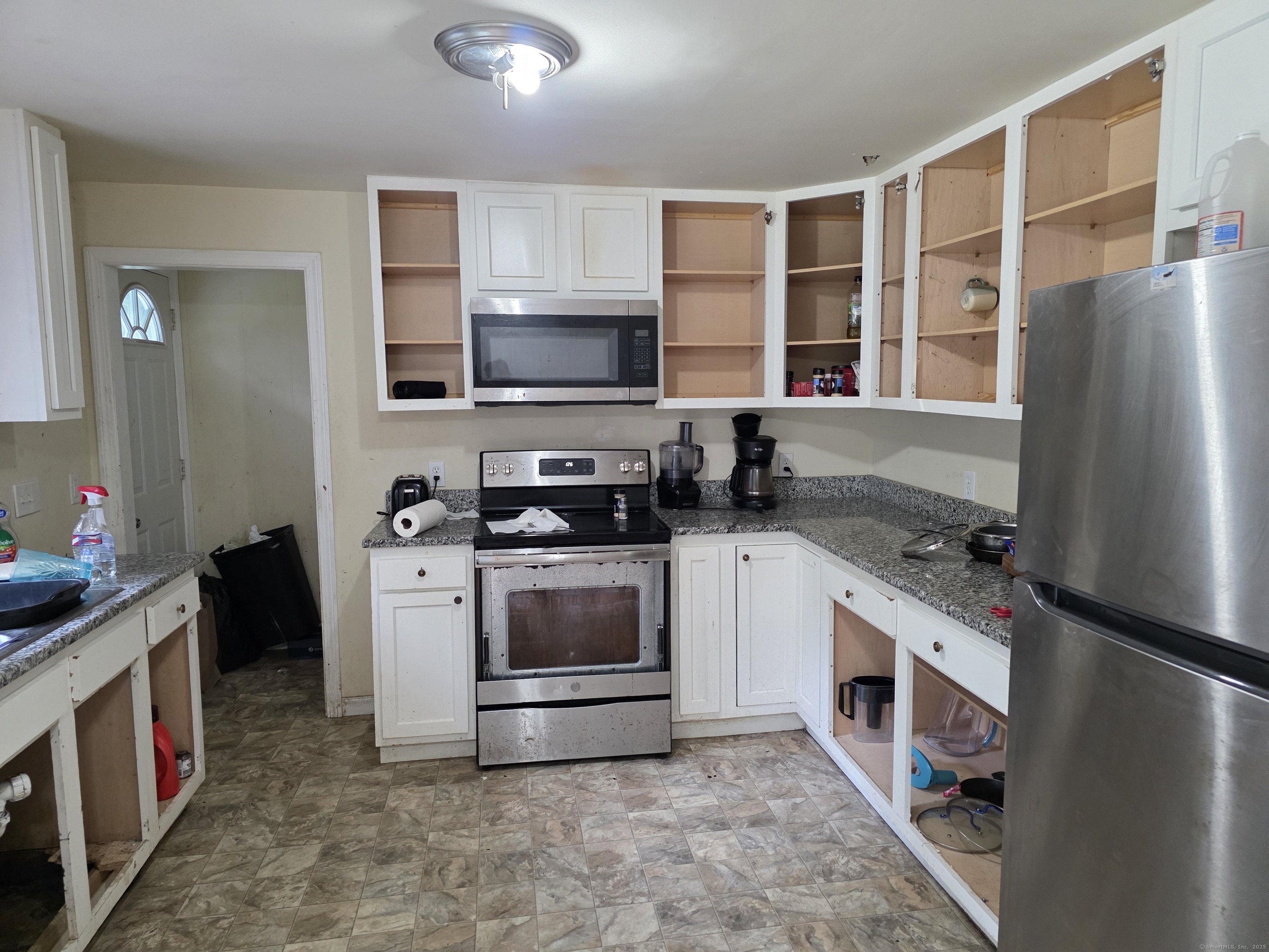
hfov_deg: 73.9
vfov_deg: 58.9
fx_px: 843
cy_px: 476
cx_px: 634
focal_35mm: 23
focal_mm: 6.3
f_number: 1.7
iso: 640
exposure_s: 1/120
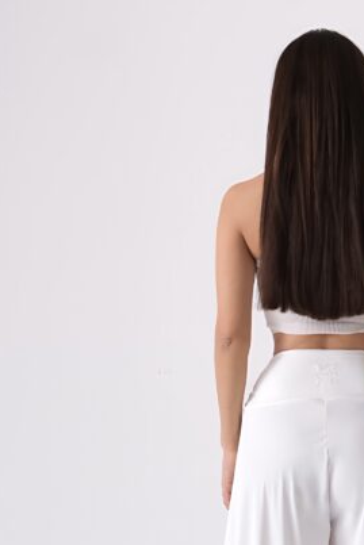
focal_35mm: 67
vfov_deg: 29.6
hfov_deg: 19.9
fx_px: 1015
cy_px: 403
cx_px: 334
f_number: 5.6
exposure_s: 1/60
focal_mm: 20.2
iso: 2000
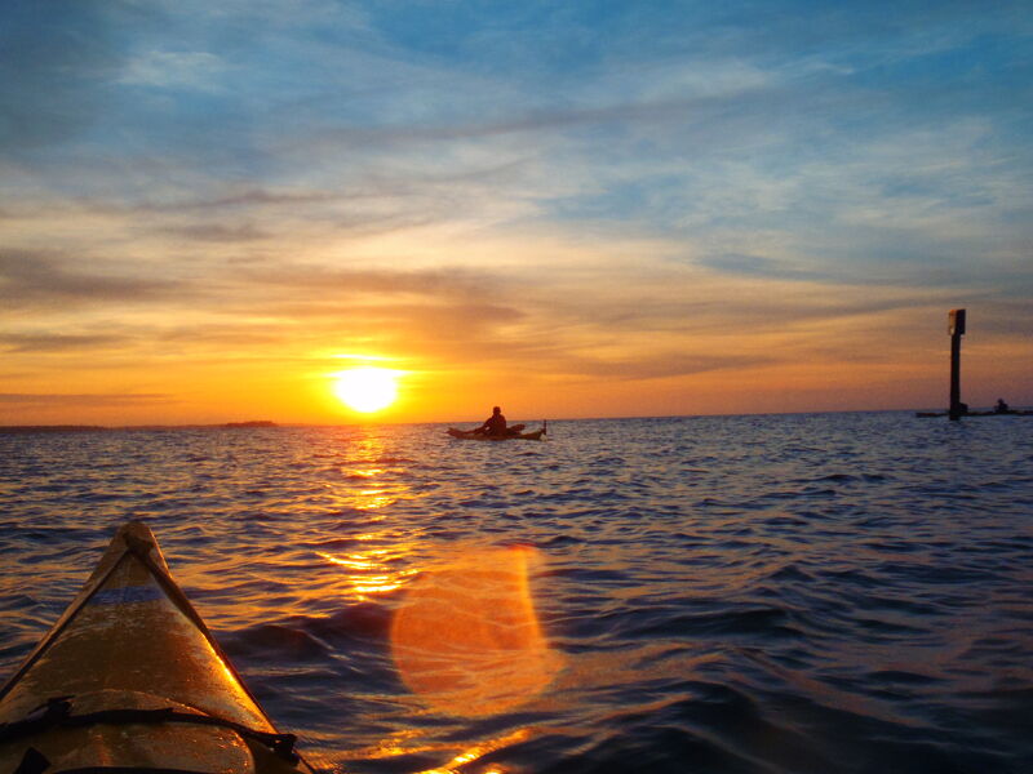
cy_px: 387
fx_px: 1074
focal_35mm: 36
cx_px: 516
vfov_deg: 39.7
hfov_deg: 51.4
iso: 160
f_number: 13
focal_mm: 6.45
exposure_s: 1/80
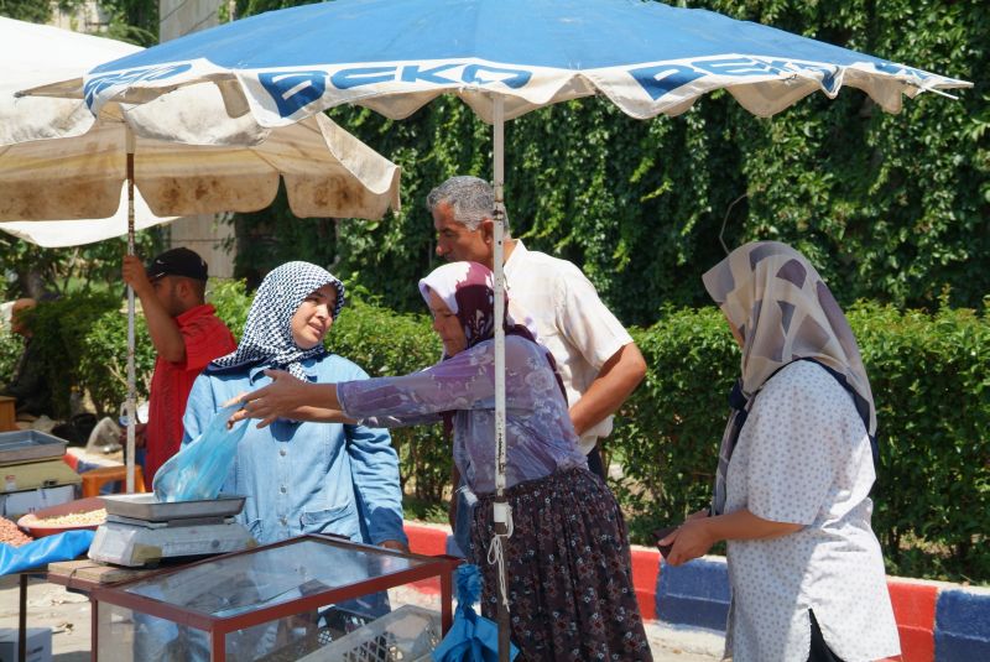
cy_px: 331
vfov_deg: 14.0
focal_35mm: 98
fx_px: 2697
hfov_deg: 20.8
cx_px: 495
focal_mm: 65
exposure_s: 1/250
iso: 200
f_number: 8
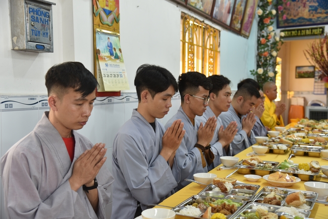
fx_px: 419
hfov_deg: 42.7
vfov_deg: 29.3
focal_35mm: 46
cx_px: 164
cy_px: 110
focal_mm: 46
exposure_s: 1/60
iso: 450
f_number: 4
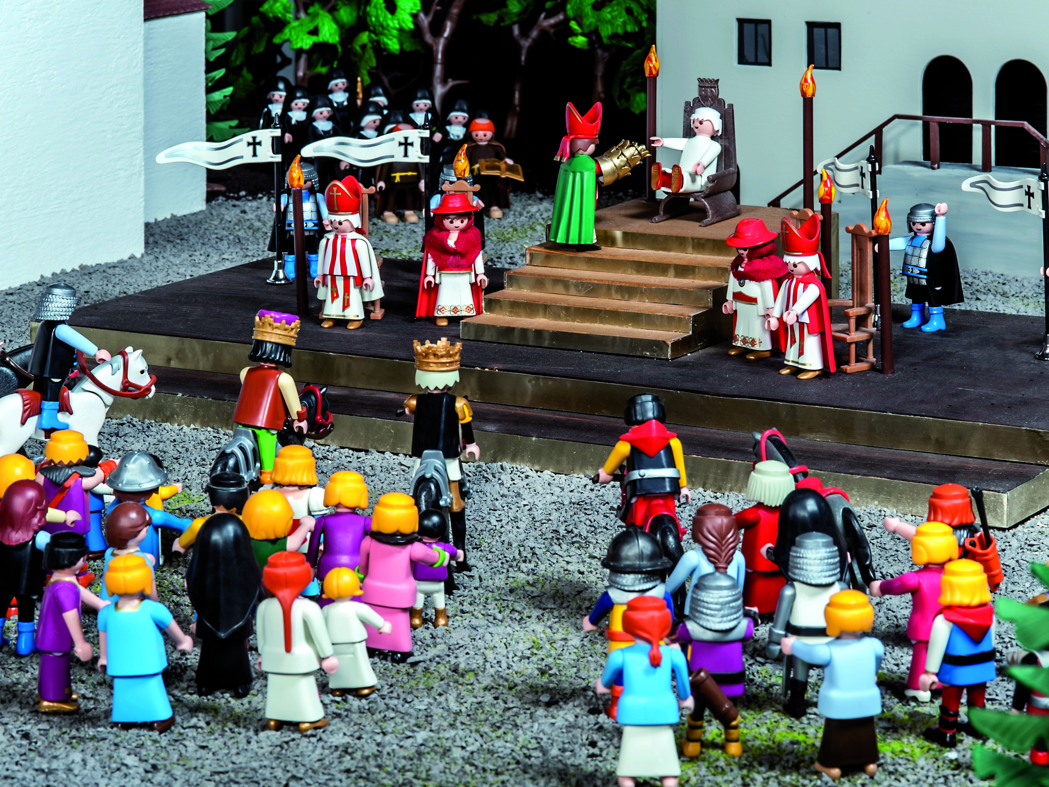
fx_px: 3455
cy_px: 394
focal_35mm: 114
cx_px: 579
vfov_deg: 13.0
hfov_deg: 17.3
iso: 100
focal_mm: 105
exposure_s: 1/250
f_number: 22
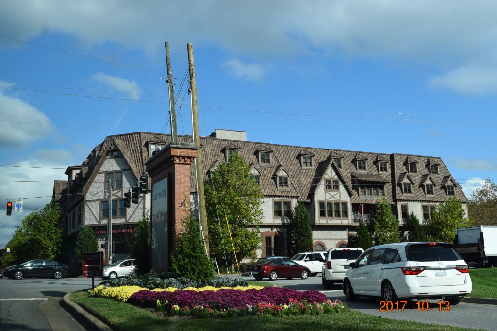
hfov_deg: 51.3
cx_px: 248
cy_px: 166
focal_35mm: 38
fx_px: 518
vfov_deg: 35.5
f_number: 9
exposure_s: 1/320
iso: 200
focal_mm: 25
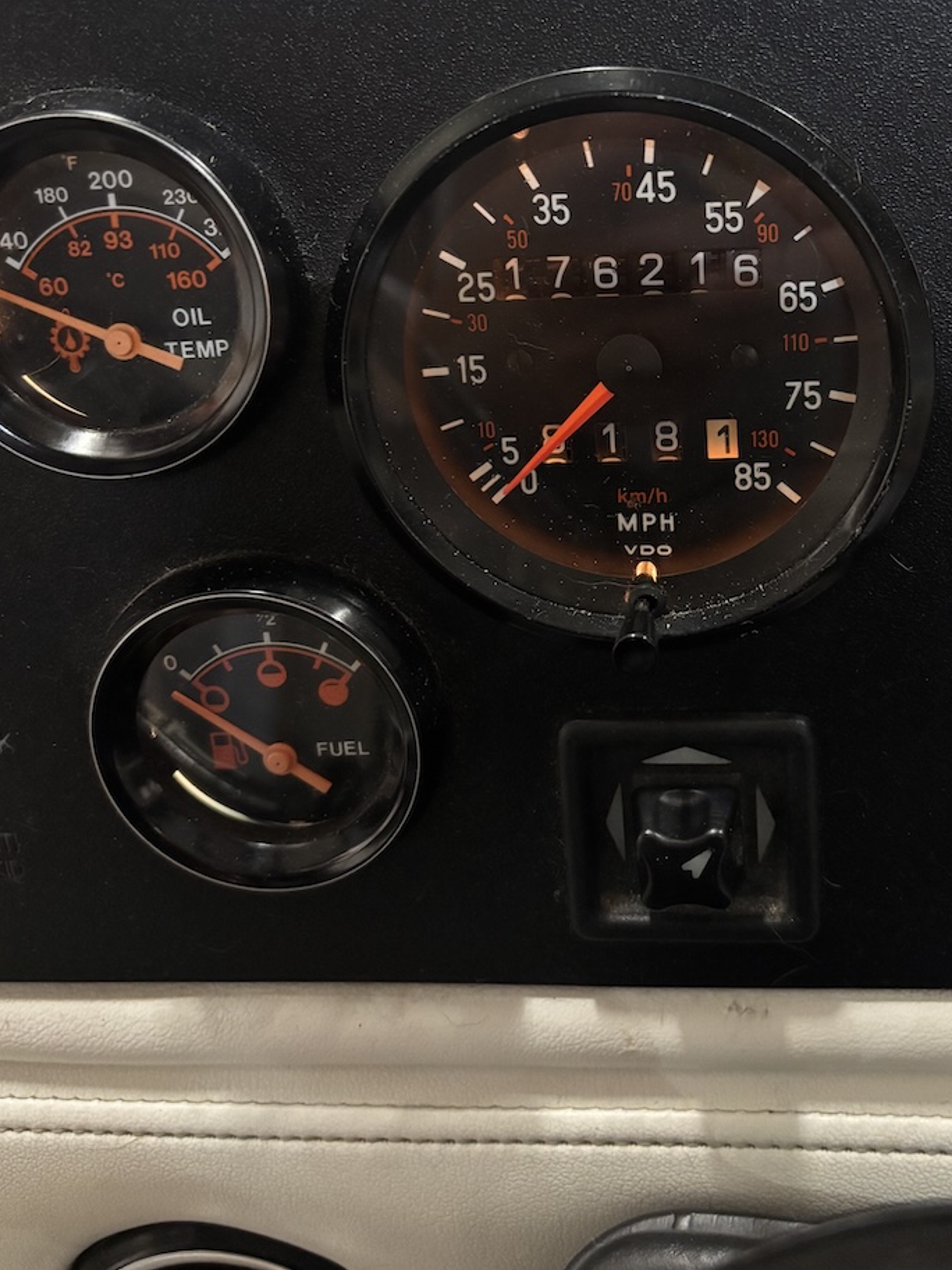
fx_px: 1393
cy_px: 384
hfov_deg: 37.4
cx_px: 626
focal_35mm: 38
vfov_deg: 47.8
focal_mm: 5.96
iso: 640
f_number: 1.6
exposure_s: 1/30
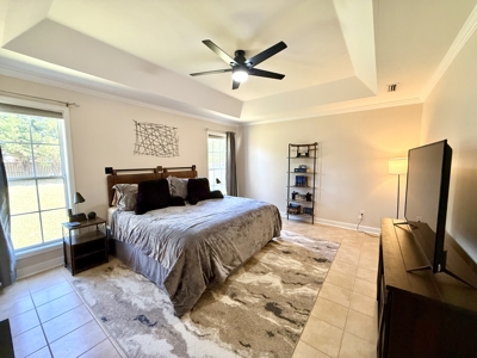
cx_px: 238
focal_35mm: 14
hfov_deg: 102.1
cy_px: 179
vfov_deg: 85.7
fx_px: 193
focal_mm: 2.22
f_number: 2.2
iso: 400
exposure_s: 1/120
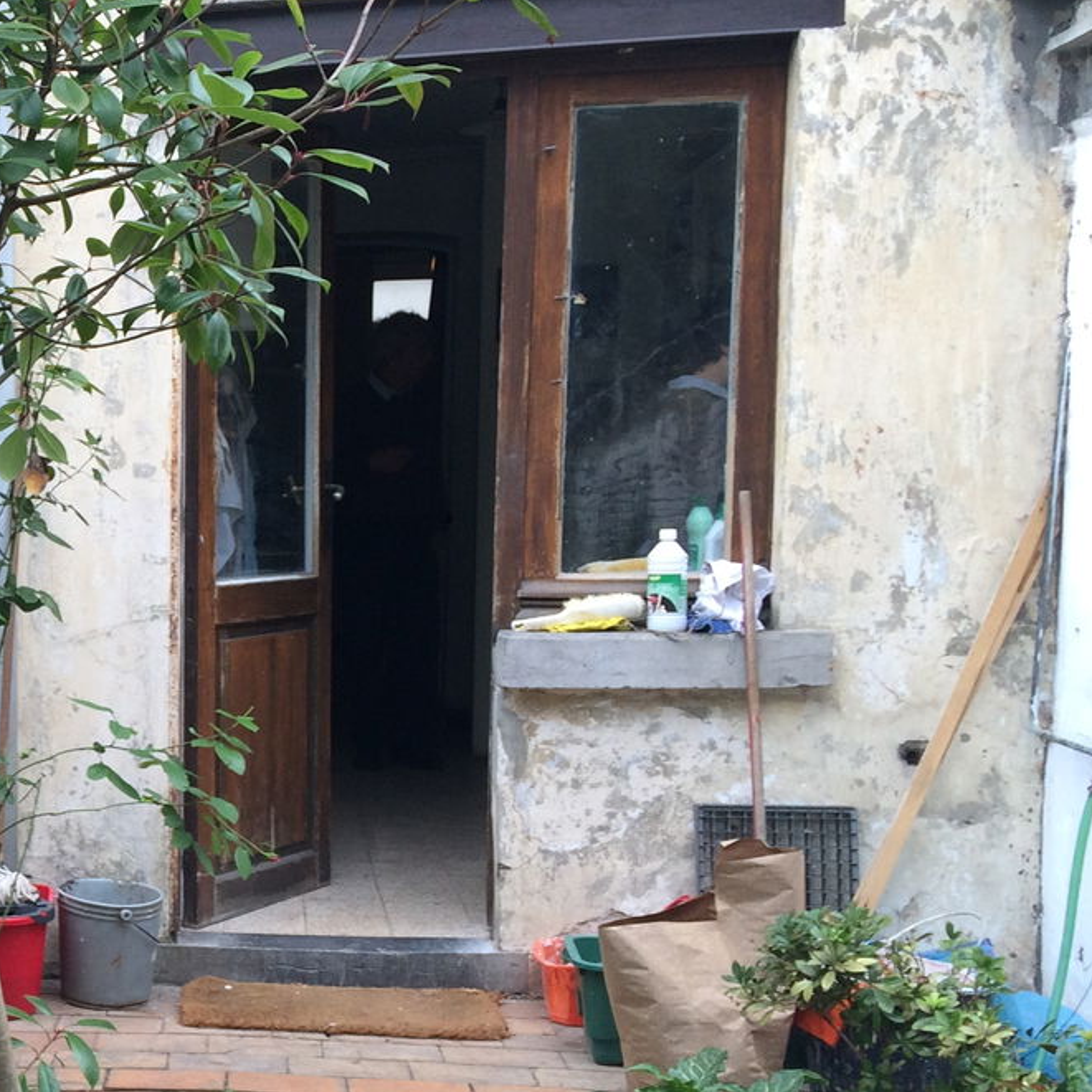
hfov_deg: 25.2
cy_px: 696
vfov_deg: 27.6
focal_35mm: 62
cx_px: -185
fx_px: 2213
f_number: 2.2
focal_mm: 4.15
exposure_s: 1/100
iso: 50
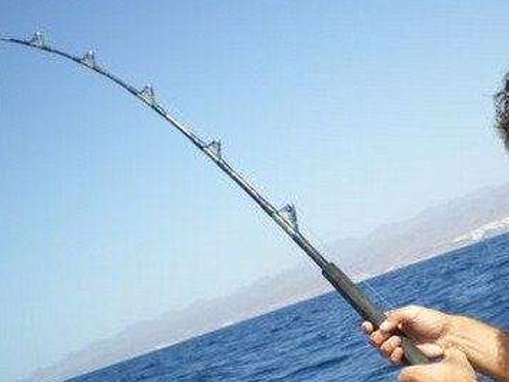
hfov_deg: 29.8
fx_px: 942
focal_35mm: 64
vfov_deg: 22.9
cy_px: 220
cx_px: 381
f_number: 4.6
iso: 50
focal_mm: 6.3
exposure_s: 1/400
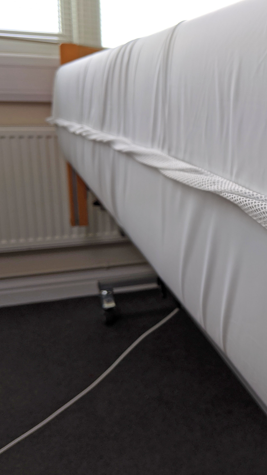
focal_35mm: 40
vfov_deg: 50.5
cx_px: 290
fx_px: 503
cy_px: 238
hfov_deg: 27.3
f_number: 1.8
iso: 45
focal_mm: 4.44
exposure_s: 1/171
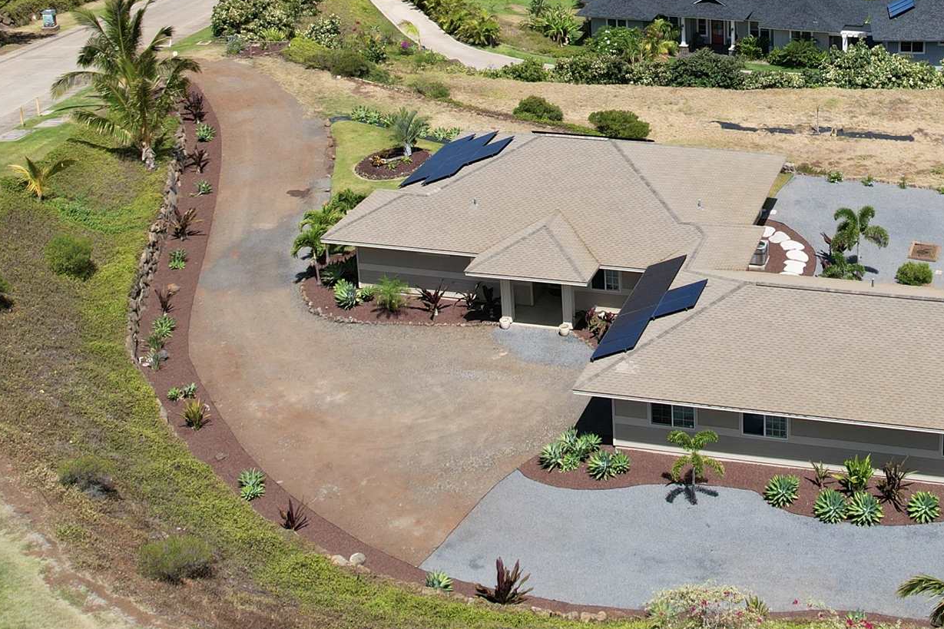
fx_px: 1442
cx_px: 745
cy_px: -12
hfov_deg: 35.2
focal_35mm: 55
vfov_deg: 23.5
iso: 100
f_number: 2.8
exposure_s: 1/2000
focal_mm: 8.38
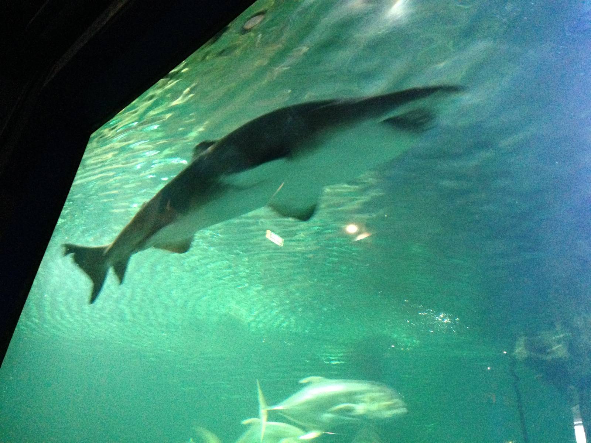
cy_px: 222
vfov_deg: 42.9
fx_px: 563
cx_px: 296
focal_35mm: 33
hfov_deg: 55.4
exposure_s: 1/15
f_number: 2.4
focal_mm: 4.12
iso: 640
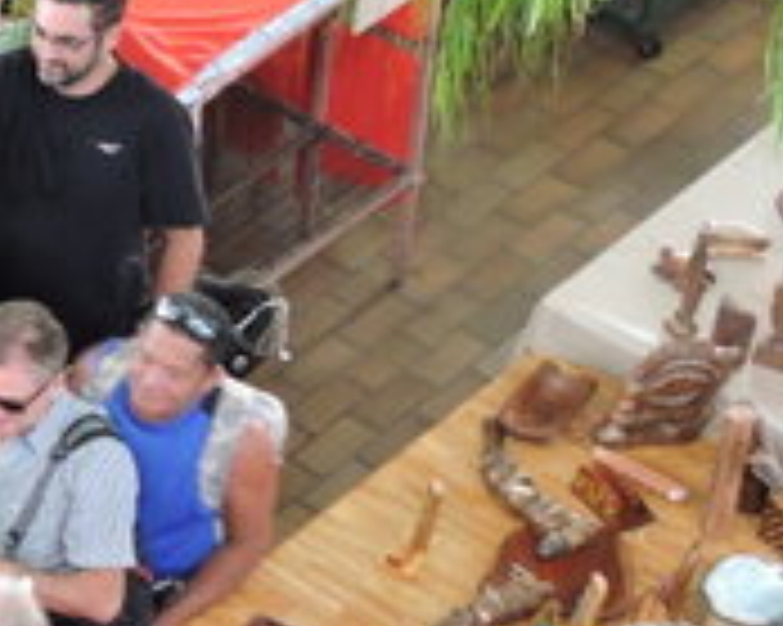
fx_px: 3335
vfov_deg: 10.6
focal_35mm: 144
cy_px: 617
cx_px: -652
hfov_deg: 12.2
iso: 400
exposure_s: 1/13
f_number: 3.8
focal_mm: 7.2
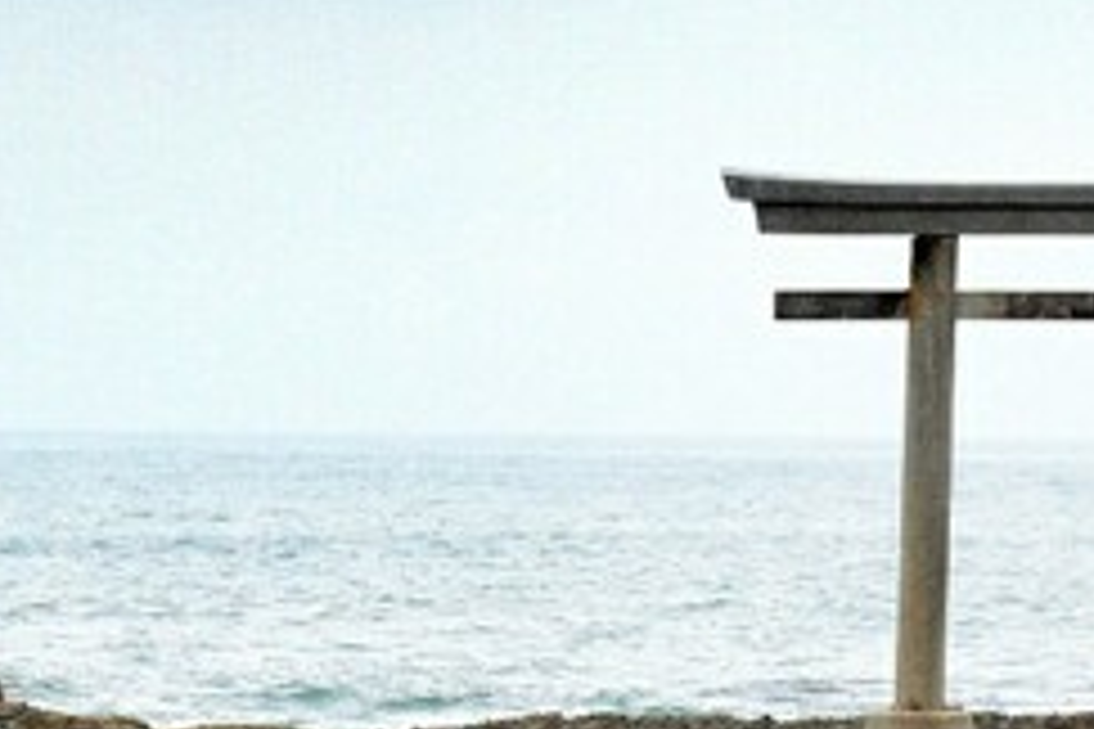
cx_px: 500
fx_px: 7293
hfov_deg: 8.6
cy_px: 576
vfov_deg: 5.7
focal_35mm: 240
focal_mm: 38
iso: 400
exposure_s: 1/250
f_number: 8
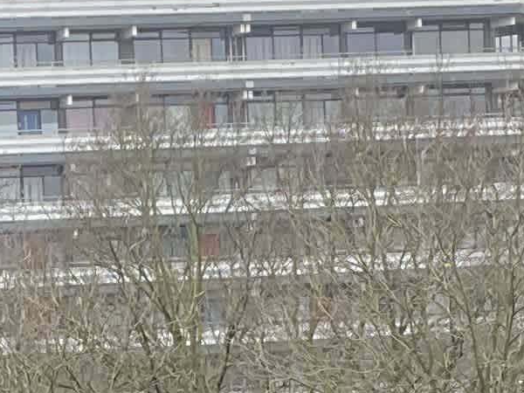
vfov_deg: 7.5
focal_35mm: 195
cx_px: -32
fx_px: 2952
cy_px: 569
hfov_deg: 10.0
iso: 20
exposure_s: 1/120
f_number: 1.8
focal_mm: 3
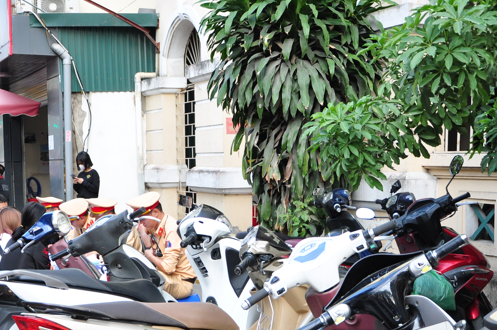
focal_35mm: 61
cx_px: 195
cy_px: 247
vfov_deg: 22.0
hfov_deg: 32.8
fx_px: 841
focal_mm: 21
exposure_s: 1/200
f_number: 4
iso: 500
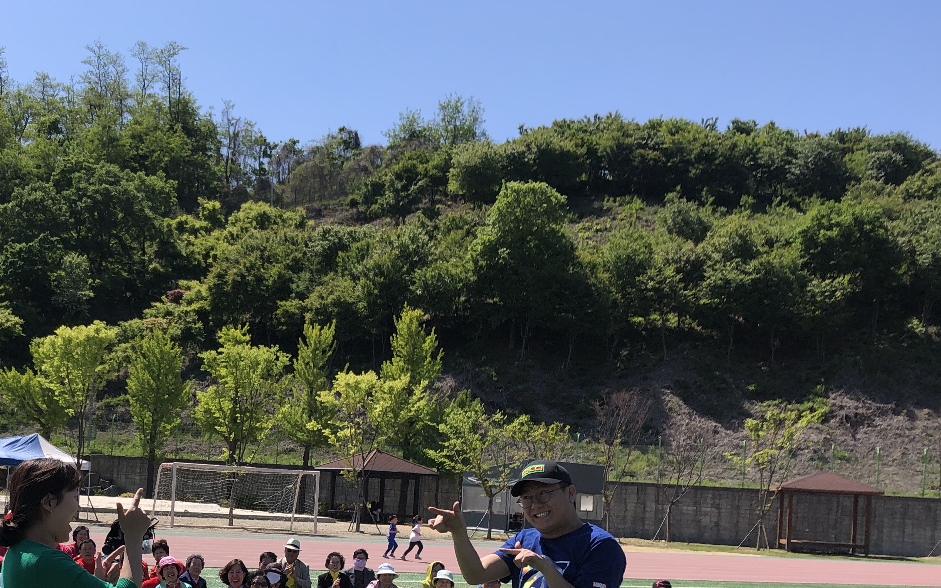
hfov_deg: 39.7
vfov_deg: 25.6
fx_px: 1257
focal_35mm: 49
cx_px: 208
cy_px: 524
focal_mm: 3.99
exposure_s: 1/1499
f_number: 1.8
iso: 20
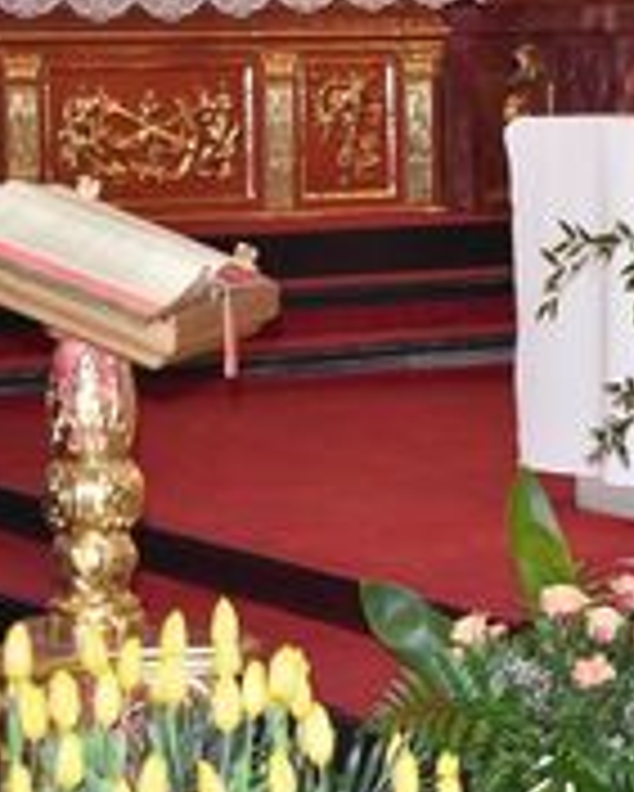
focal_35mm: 134
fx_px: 3140
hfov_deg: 11.4
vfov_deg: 14.3
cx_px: 621
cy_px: 252
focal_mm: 40
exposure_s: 1/60
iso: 3200
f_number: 4.8
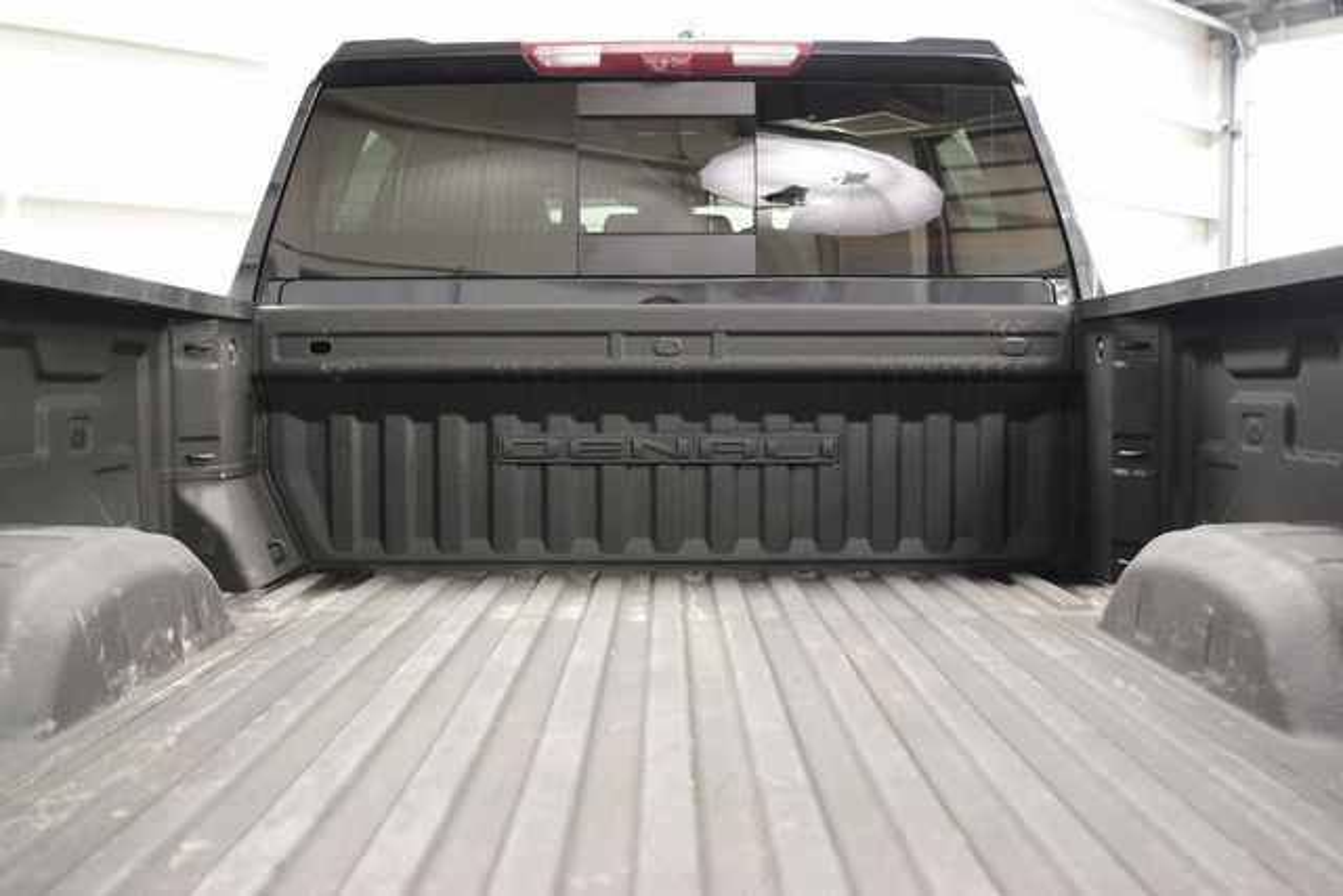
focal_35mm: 36
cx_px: 672
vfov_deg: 36.9
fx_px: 1343
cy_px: 448
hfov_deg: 53.1
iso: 1600
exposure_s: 1/50
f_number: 2.8
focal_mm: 24
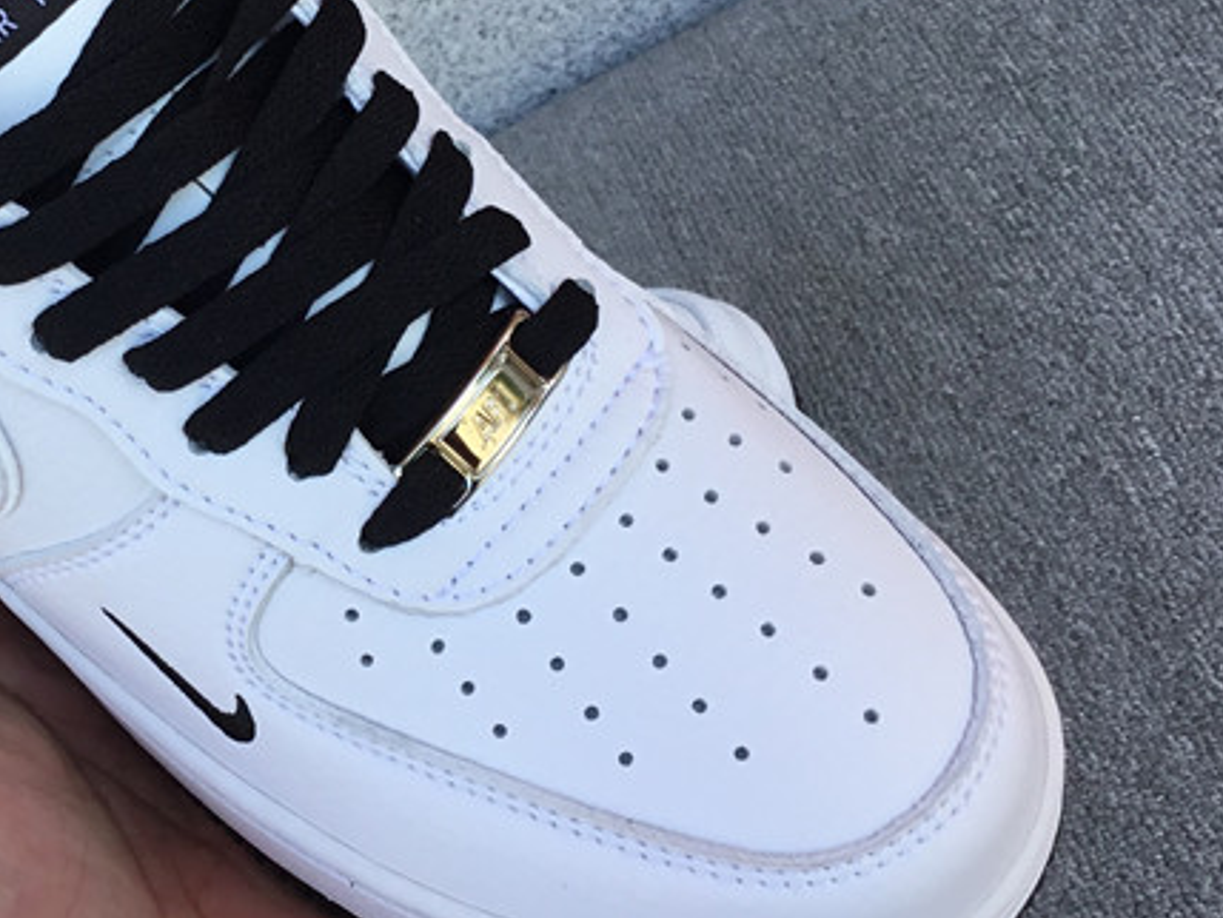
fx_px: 2297
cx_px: 162
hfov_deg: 28.8
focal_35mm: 65
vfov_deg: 22.5
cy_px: 287
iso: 25
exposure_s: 1/249
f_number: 2.4
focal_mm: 3.3
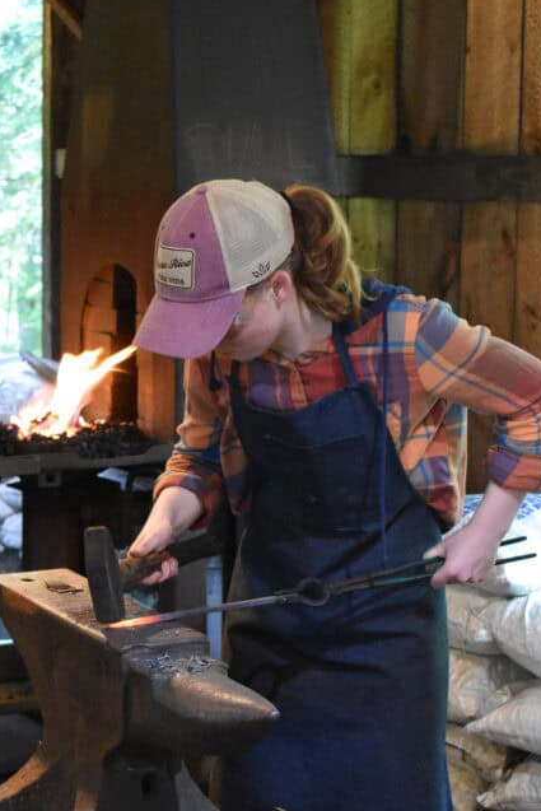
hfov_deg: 15.4
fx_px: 2005
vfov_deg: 22.8
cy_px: 477
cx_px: 237
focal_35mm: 89
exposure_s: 1/60
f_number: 5
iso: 5000
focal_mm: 42
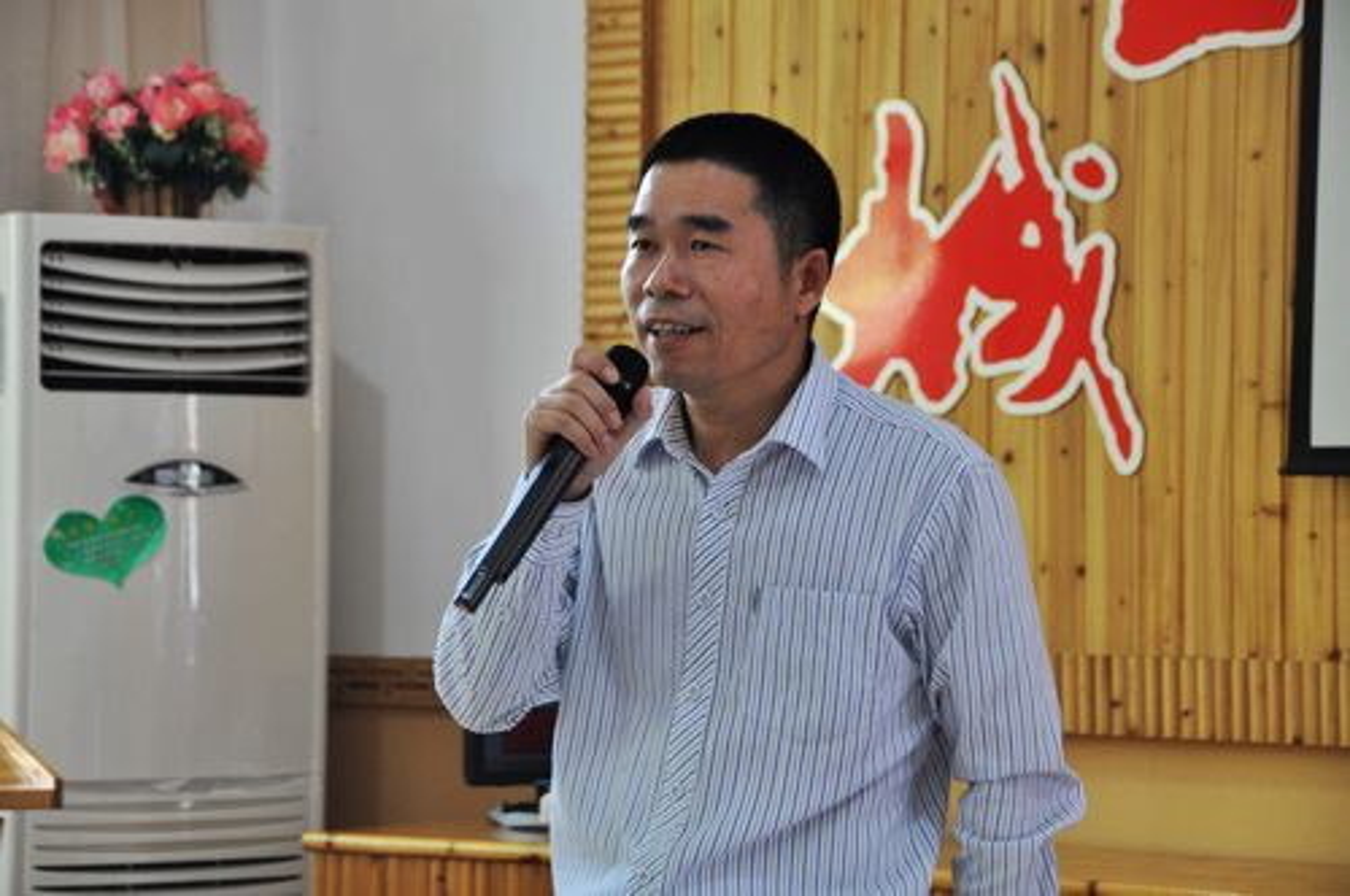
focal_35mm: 120
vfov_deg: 11.4
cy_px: 448
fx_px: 4494
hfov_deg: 17.1
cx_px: 675
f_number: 5
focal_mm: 80
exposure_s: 1/15
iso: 450
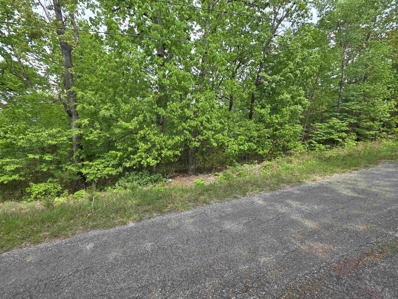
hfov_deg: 106.2
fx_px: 149
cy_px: 150
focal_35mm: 13
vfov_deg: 89.9
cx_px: 199
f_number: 1.9
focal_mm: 2.2
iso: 40
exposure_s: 1/455
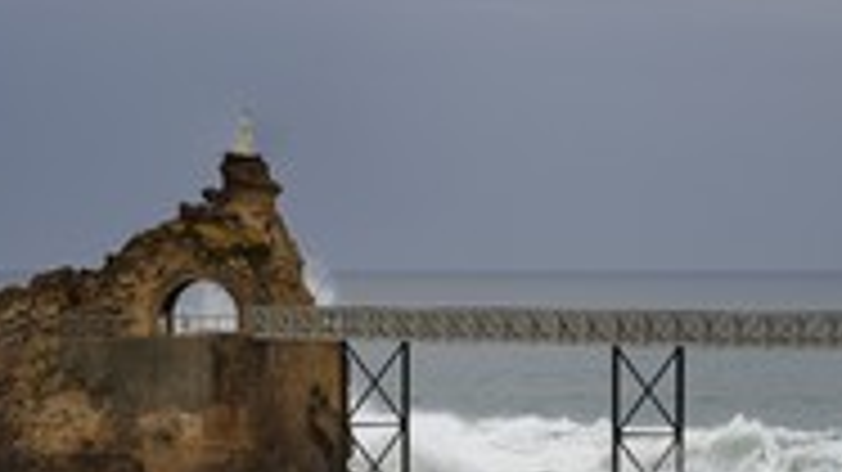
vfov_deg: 4.6
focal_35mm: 264
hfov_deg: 8.2
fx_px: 5892
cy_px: 607
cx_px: 522
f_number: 10
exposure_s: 1/400
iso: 400
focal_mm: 112
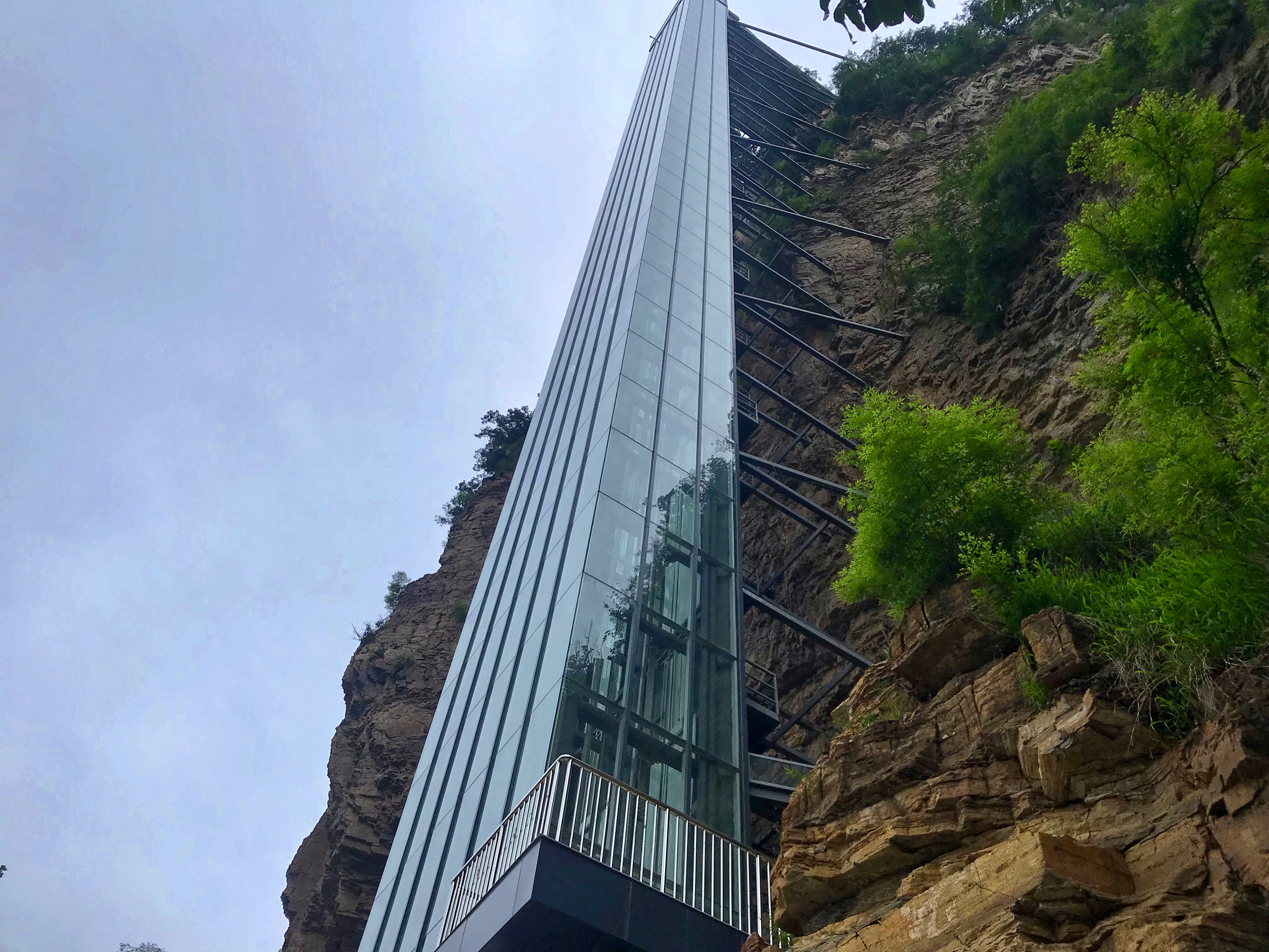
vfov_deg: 49.7
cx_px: 634
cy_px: 476
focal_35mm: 28
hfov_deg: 63.4
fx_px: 1026
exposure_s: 1/1294
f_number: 1.8
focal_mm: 3.99
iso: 20
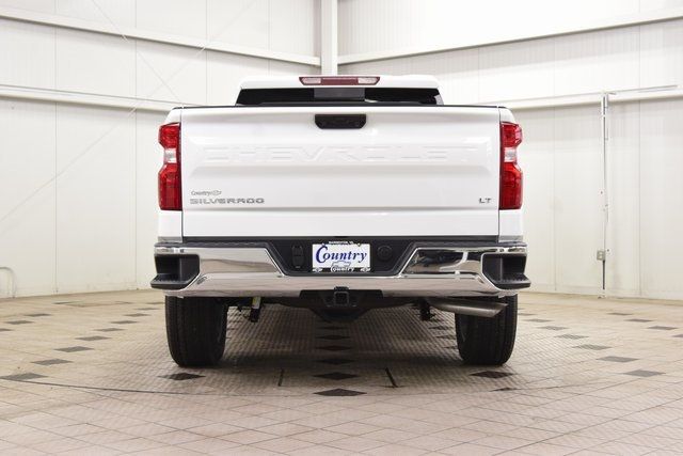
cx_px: 342
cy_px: 228
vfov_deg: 25.1
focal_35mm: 54
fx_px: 1025
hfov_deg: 36.9
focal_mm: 36
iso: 1000
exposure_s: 1/30
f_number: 7.1
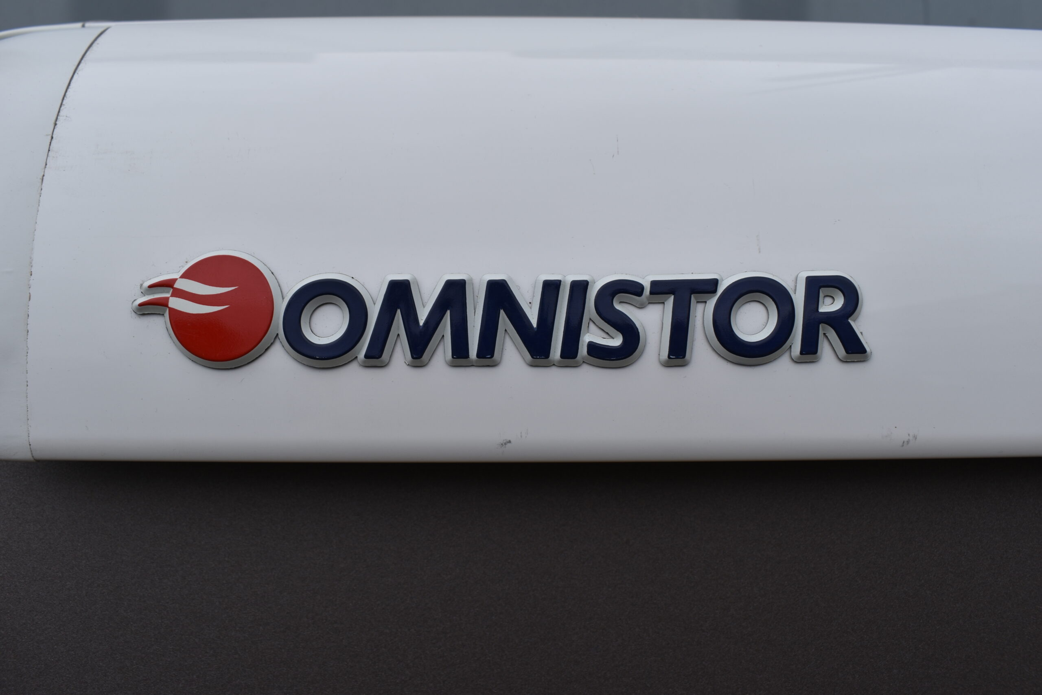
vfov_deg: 41.7
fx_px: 912
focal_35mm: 32
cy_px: 348
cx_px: 521
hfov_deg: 59.5
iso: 100
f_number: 8
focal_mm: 21
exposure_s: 1/125
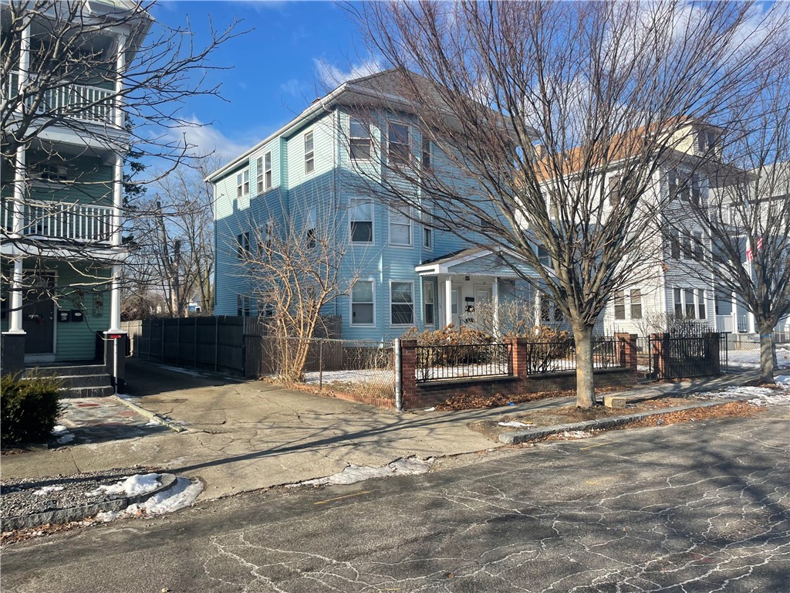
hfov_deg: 67.3
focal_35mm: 26
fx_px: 593
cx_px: 395
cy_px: 296
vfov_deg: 53.1
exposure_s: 1/2353
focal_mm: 4.2
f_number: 1.6
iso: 32
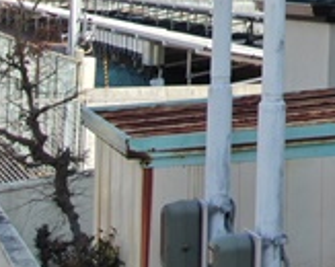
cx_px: 702
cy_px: -283
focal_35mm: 174
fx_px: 1723
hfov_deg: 10.1
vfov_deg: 8.4
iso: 100
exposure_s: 1/400
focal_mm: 6.92
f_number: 3.5
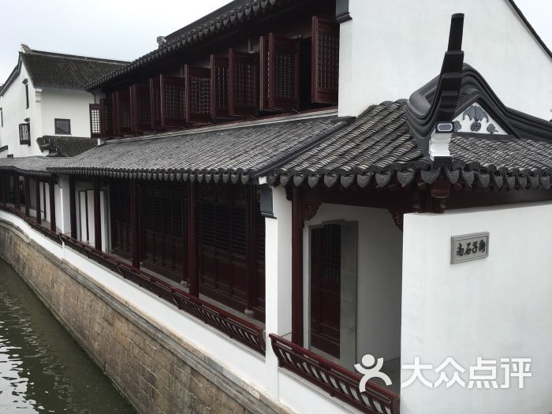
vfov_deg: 48.2
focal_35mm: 29
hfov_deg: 61.7
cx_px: 276
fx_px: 462
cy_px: 207
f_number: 2.2
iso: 25
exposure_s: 1/927
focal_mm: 4.15
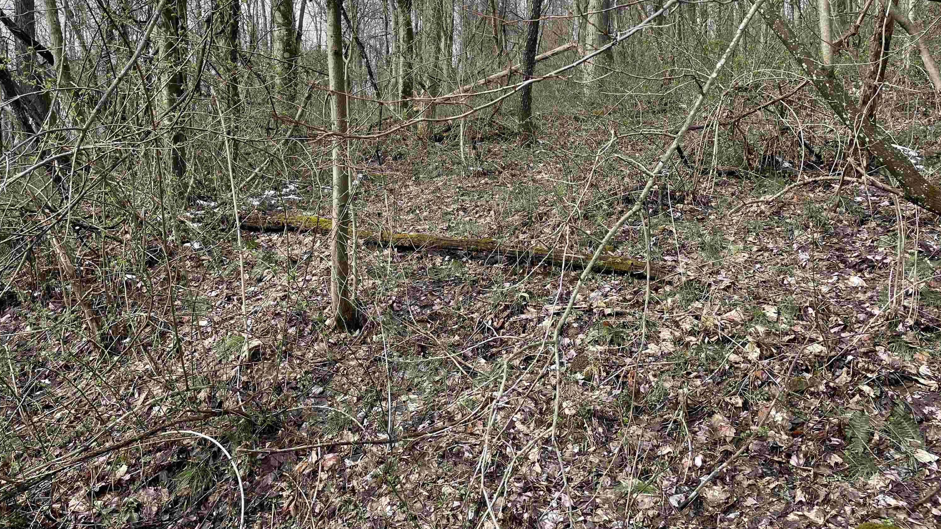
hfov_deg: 66.1
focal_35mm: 29
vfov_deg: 39.6
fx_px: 724
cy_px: 170
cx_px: 468
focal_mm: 4.2
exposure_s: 1/511
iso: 32
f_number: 1.6
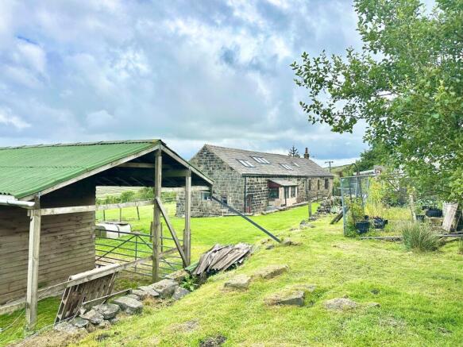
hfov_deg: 71.6
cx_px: 232
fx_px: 321
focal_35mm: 24
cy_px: 174
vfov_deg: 56.8
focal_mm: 6.86
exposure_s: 1/3597
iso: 80
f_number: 1.78
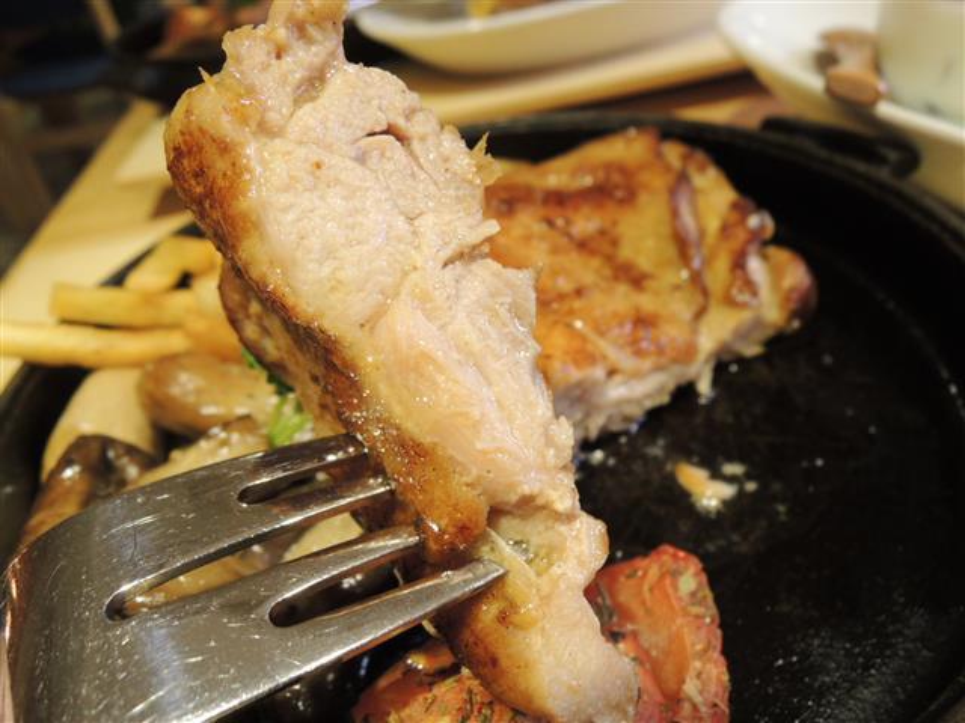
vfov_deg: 56.8
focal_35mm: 24
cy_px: 362
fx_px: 669
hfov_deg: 71.6
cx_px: 482
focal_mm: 4.3
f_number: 2.8
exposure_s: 1/30
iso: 280
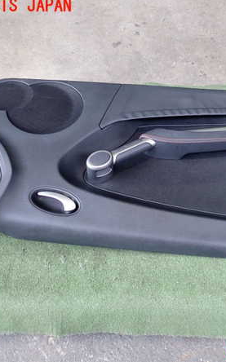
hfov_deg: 29.4
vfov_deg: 46.2
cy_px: 179
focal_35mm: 43
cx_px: 168
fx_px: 424
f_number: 2.3
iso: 200
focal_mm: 5.4
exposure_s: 1/60
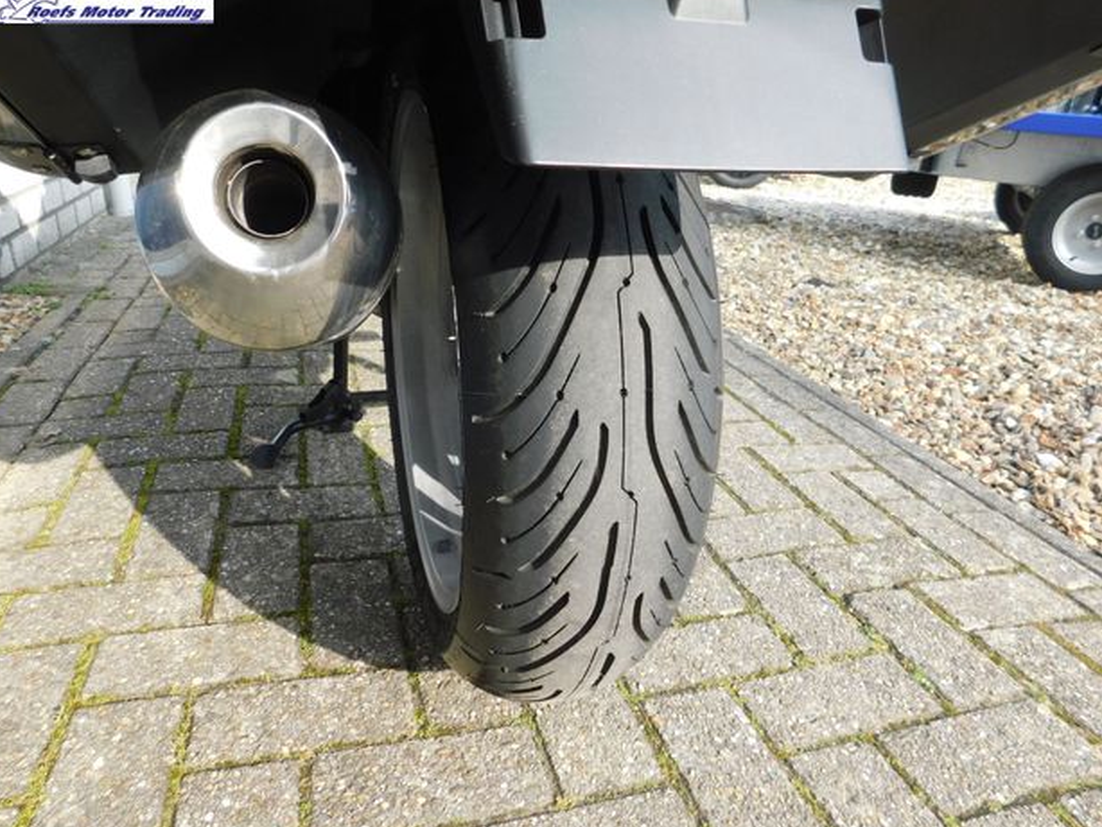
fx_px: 796
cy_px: 414
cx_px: 558
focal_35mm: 25
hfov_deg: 69.4
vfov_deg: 54.9
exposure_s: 1/320
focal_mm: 4.1
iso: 125
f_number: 3
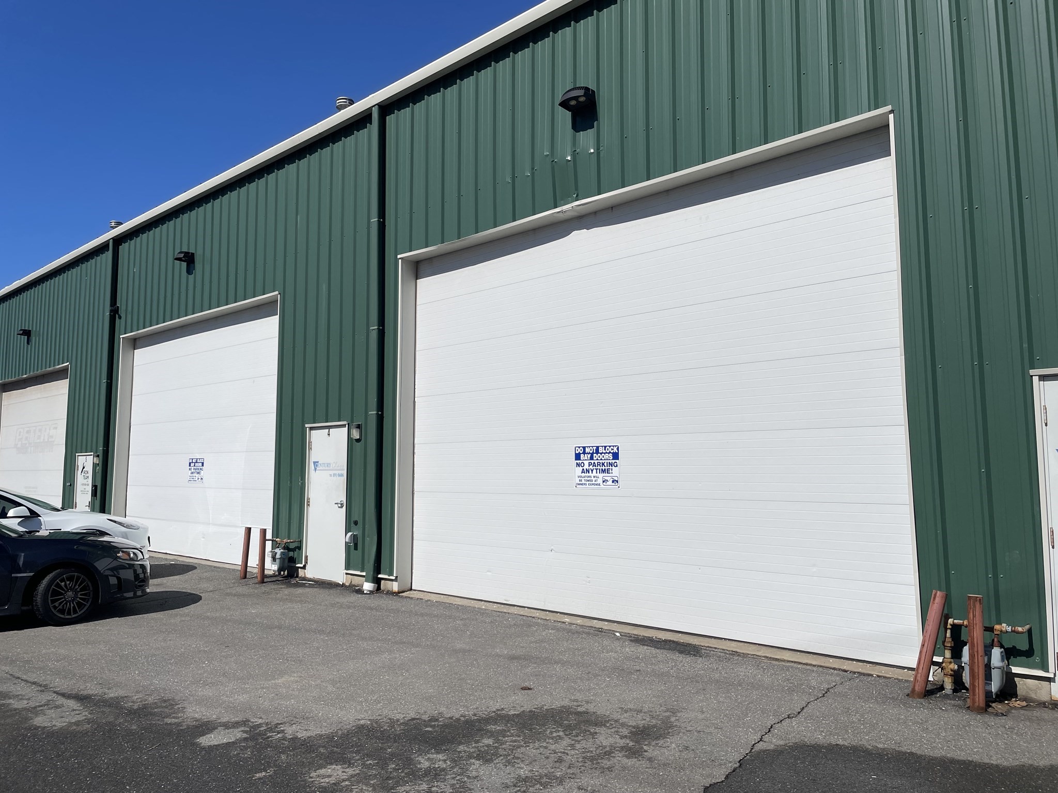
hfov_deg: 67.3
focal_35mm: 26
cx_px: 529
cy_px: 396
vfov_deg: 53.1
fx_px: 795
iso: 32
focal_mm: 4.2
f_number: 1.6
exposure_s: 1/10753
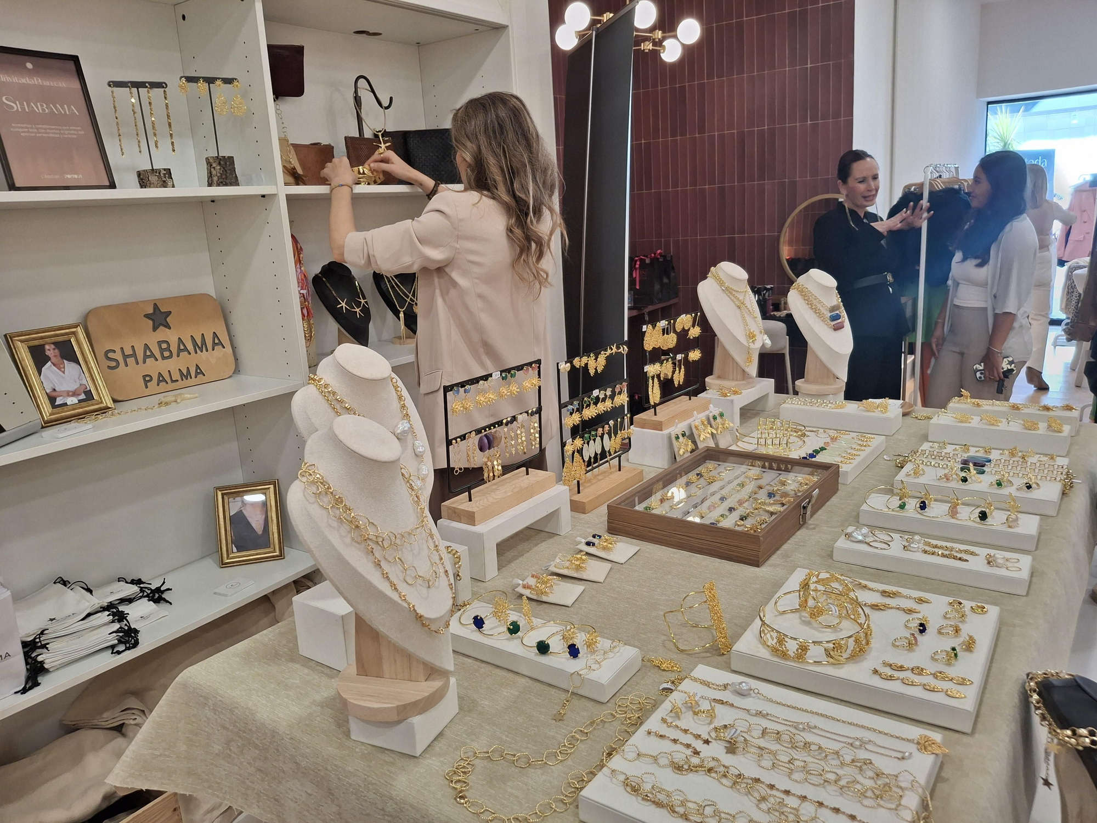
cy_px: 412
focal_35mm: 25
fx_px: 792
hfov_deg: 69.4
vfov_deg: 54.9
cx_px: 548
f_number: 1.8
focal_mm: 4.69
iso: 80
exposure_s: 1/100
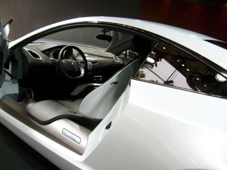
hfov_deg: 52.6
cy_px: 85
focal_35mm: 35
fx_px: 230
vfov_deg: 40.7
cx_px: 114
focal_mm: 5.8
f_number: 2.8
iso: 80
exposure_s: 1/125
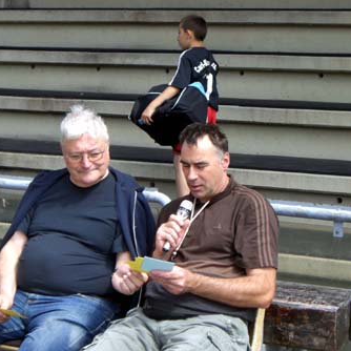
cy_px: 177
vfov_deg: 18.5
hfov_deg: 18.5
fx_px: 1078
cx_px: 181
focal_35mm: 94
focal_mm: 12.8
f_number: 4.1
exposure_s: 1/250
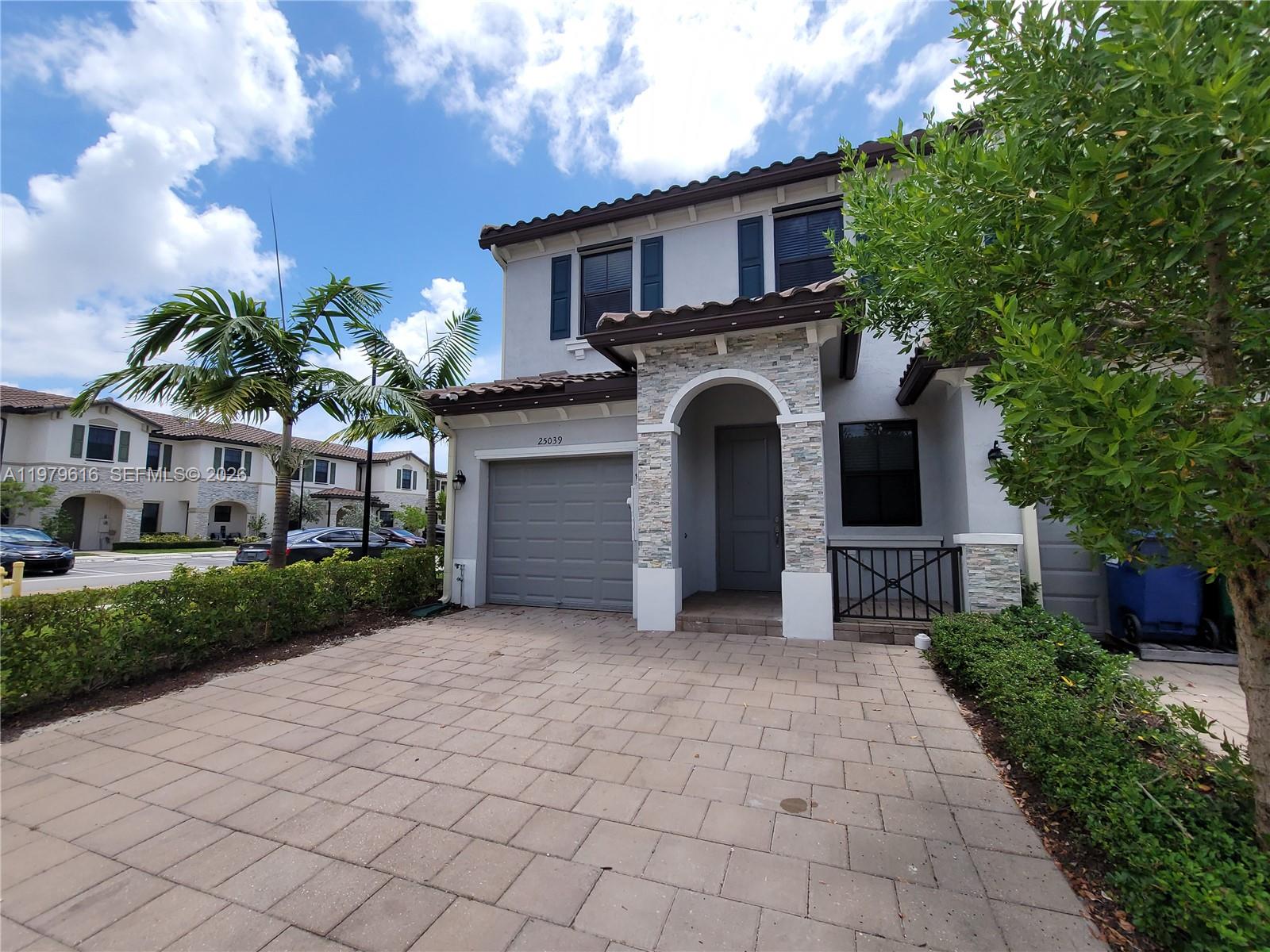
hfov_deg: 106.2
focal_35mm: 13
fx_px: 477
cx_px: 635
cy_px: 476
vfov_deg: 89.9
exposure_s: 1/1819
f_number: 2.2
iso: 64
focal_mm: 2.2
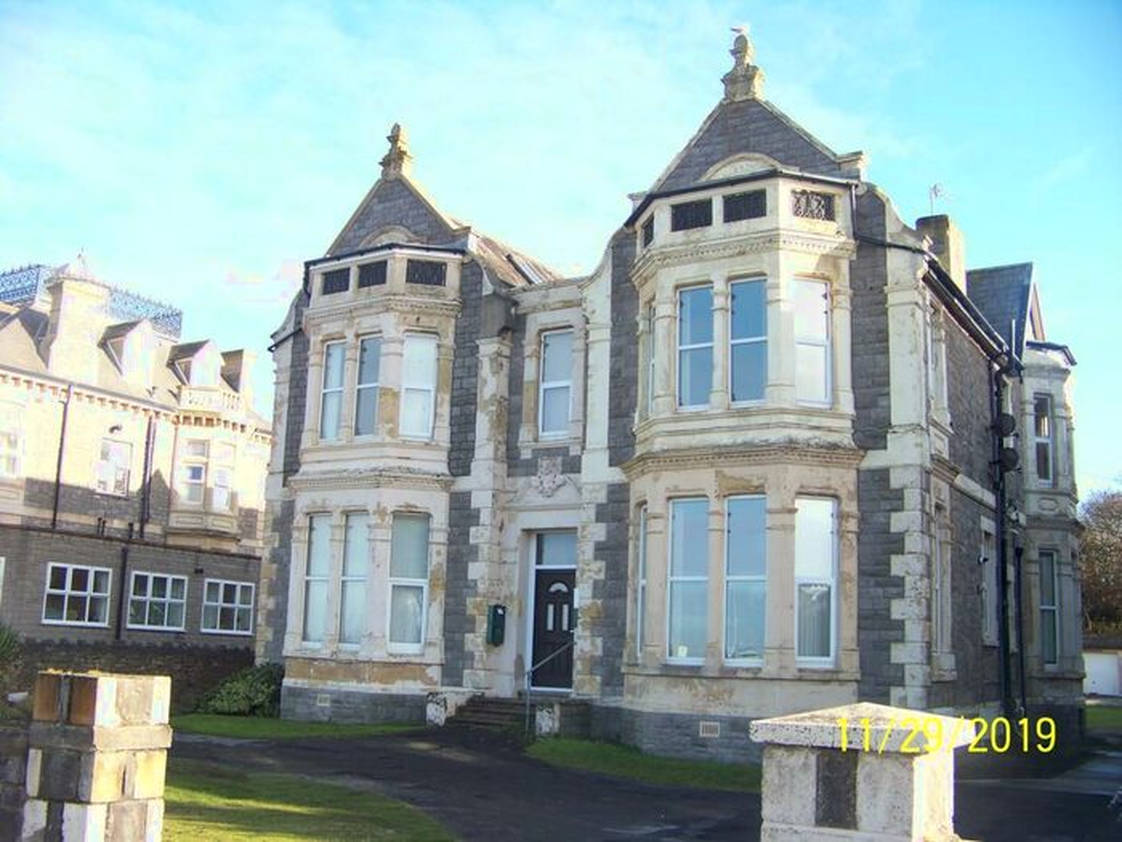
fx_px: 1167
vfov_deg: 39.7
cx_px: 561
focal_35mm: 36
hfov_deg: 51.4
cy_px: 421
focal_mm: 5.85
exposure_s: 1/250
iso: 66
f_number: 2.8
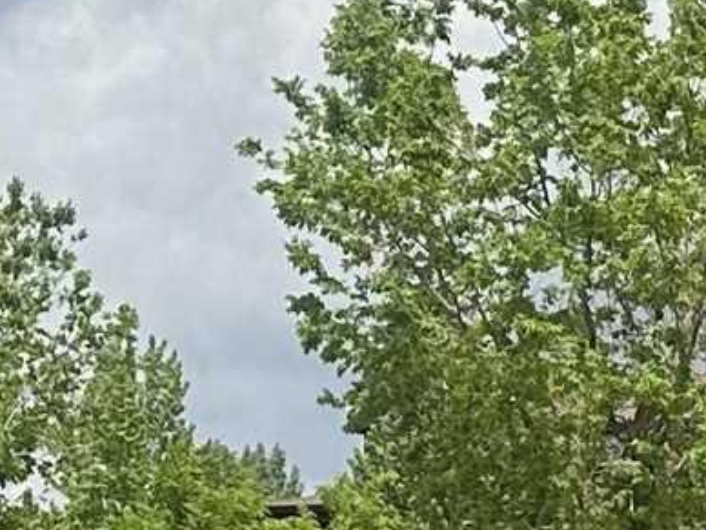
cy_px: 1113
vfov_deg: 7.5
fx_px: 3875
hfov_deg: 10.0
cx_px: 1115
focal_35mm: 190
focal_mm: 6.86
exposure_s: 1/4348
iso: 80
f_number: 1.78
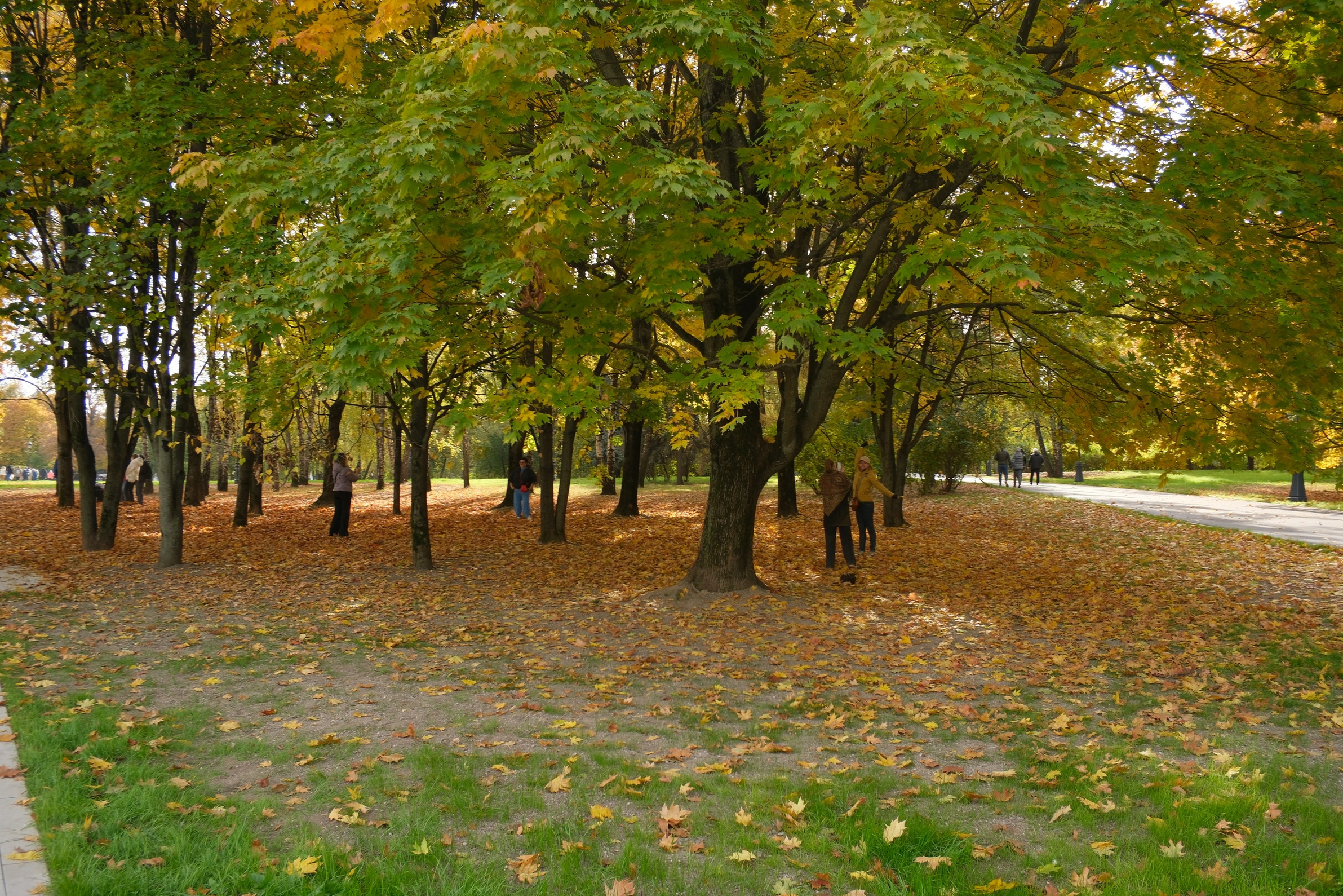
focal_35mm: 29
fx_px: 1082
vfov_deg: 45.0
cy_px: 468
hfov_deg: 63.6
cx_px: 698
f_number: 5.6
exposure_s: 1/180
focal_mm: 18
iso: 320
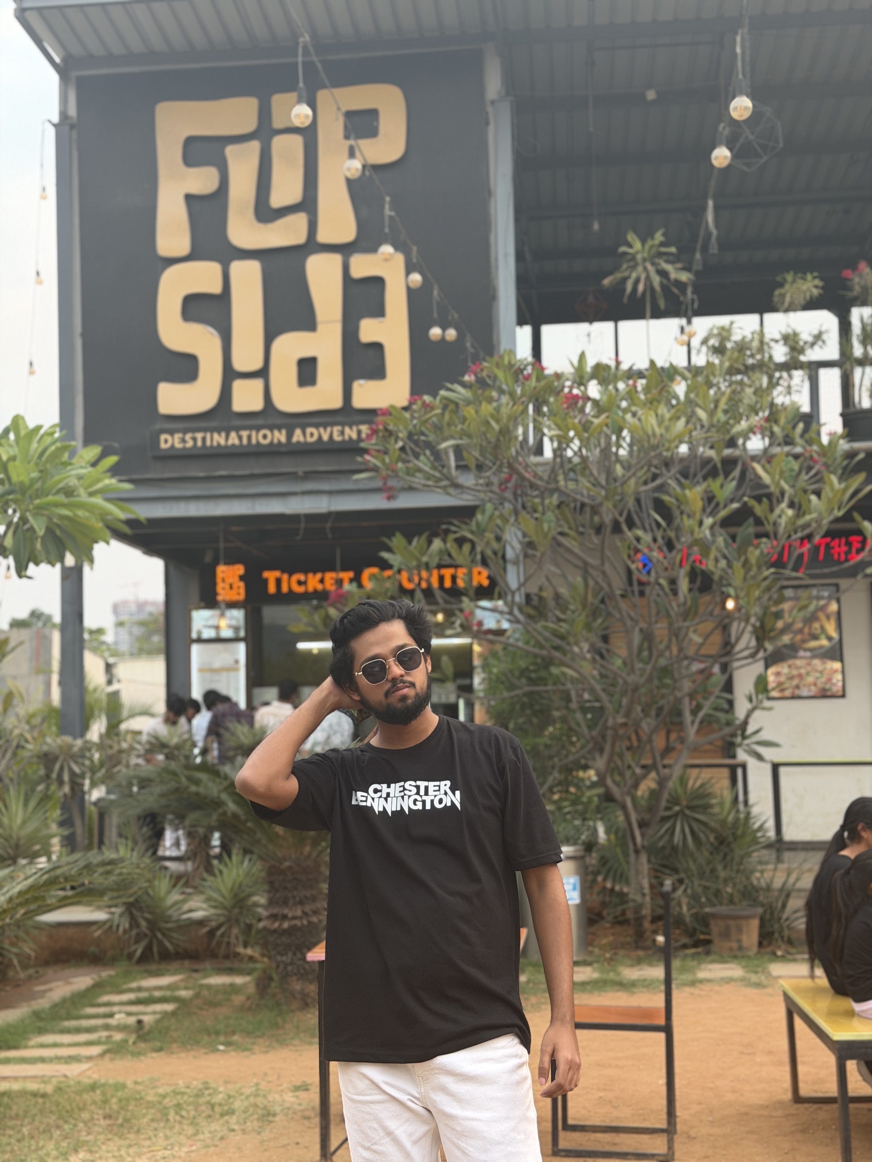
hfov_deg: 30.3
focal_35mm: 48
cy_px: 581
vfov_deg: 39.7
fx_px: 1612
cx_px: 436
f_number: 1.78
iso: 64
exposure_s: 1/235
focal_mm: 6.76
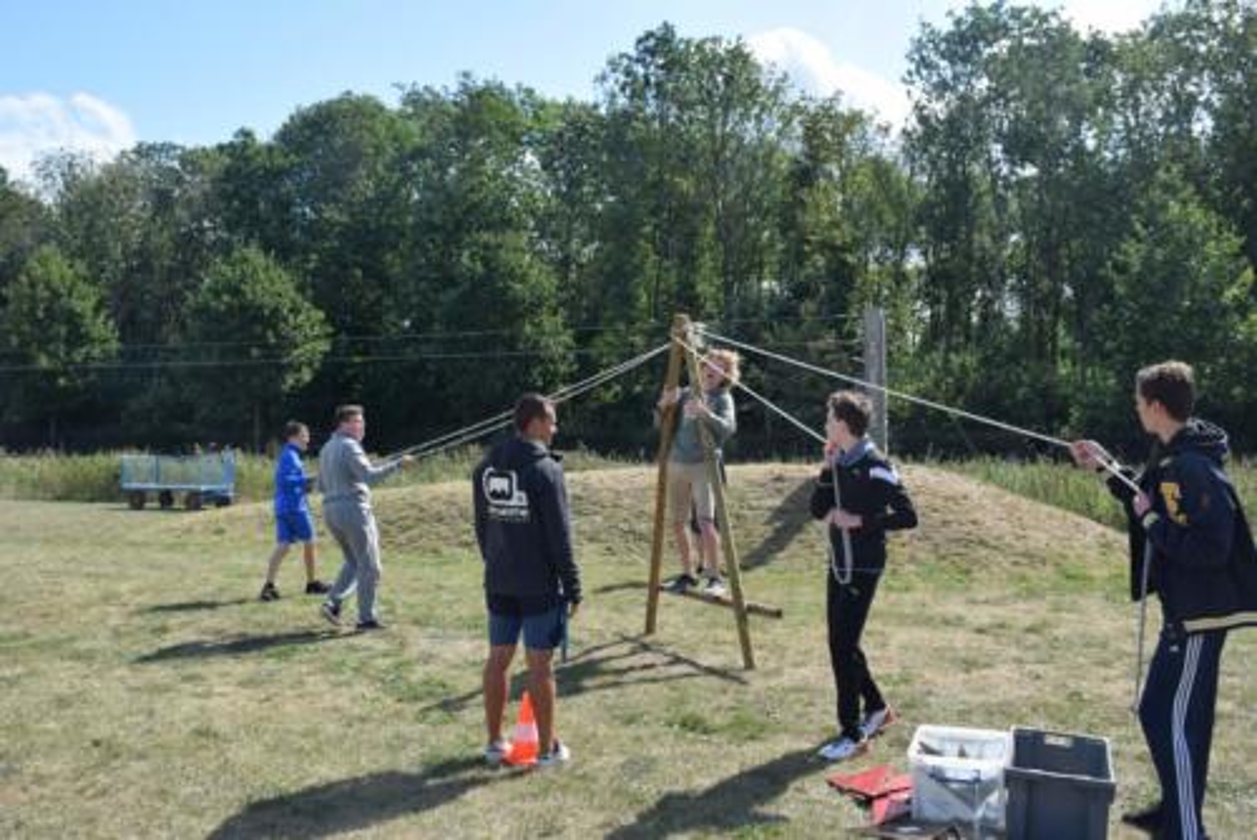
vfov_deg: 40.0
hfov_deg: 57.2
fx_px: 1153
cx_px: 628
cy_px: 420
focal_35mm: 33
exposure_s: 1/320
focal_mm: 22
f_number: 9
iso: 200
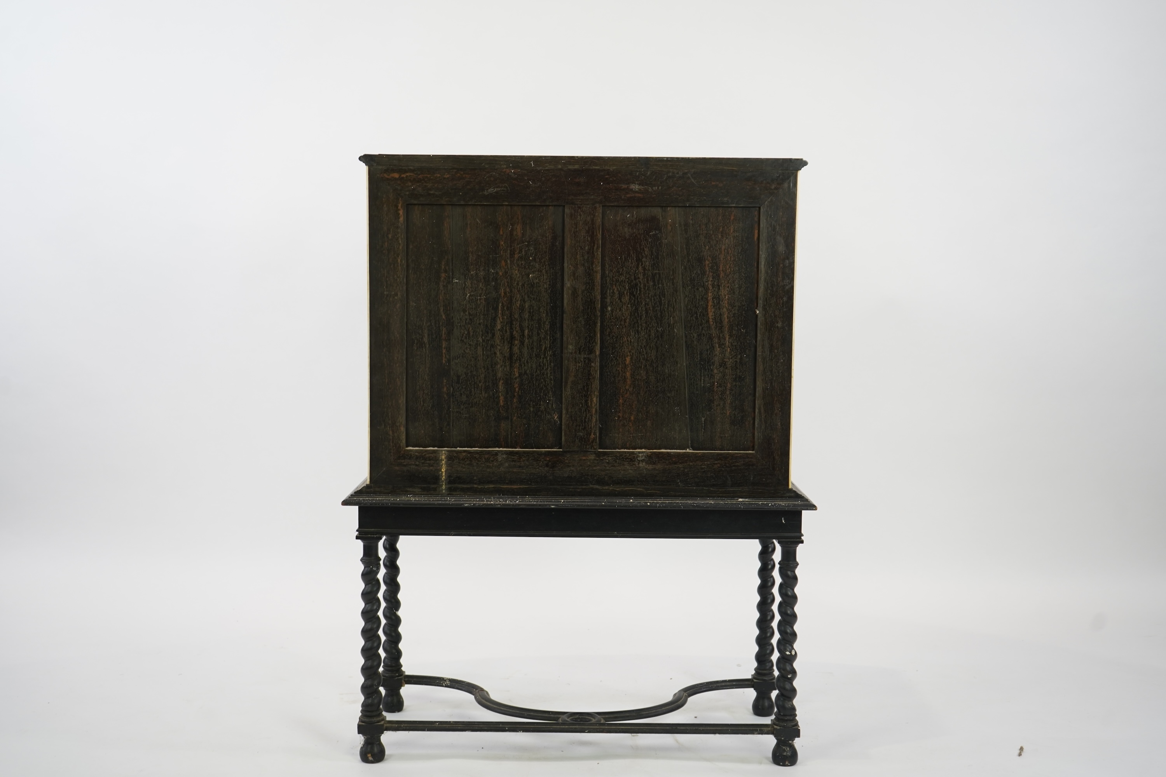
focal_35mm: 39
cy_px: 388
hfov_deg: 49.6
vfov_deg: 34.2
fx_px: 1263
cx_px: 583
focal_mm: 39
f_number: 5
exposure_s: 1/60
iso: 400
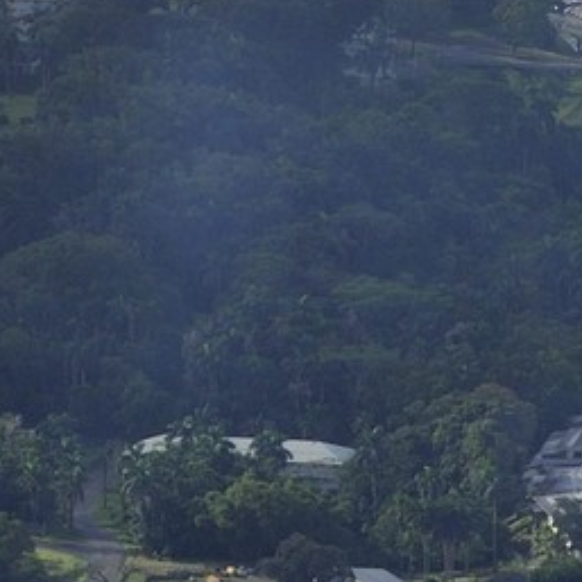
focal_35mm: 713
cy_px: 1182
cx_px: 1187
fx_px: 13563
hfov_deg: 2.4
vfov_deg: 2.4
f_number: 8
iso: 200
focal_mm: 135
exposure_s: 1/640
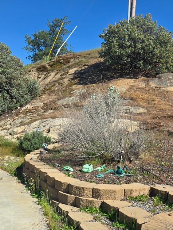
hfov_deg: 31.4
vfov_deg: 40.0
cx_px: 62
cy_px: 174
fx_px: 306
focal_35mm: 46
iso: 25
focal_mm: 5.4
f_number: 1.8
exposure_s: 1/2283
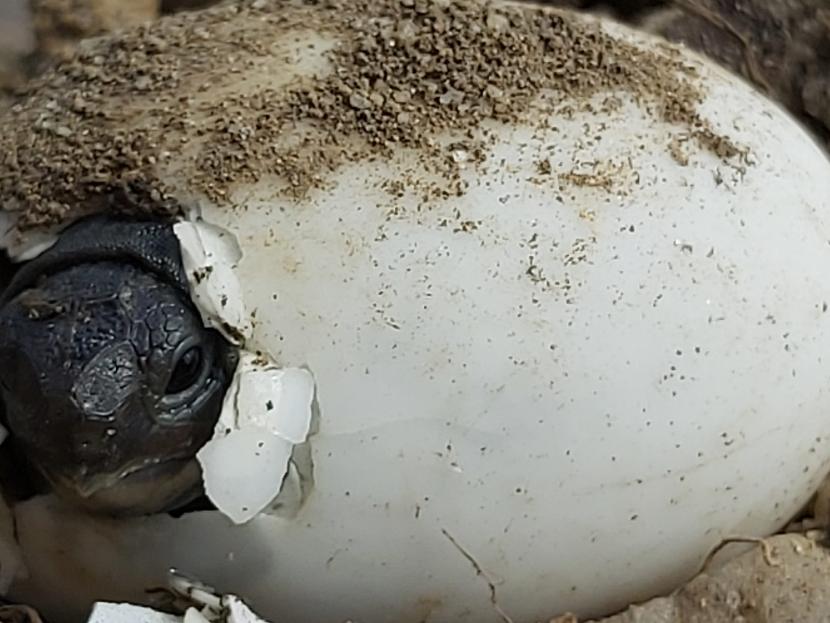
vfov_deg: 44.1
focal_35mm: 32
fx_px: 767
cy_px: 273
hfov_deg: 56.8
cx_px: 401
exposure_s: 1/1930
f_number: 1.7
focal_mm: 3.92
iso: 64
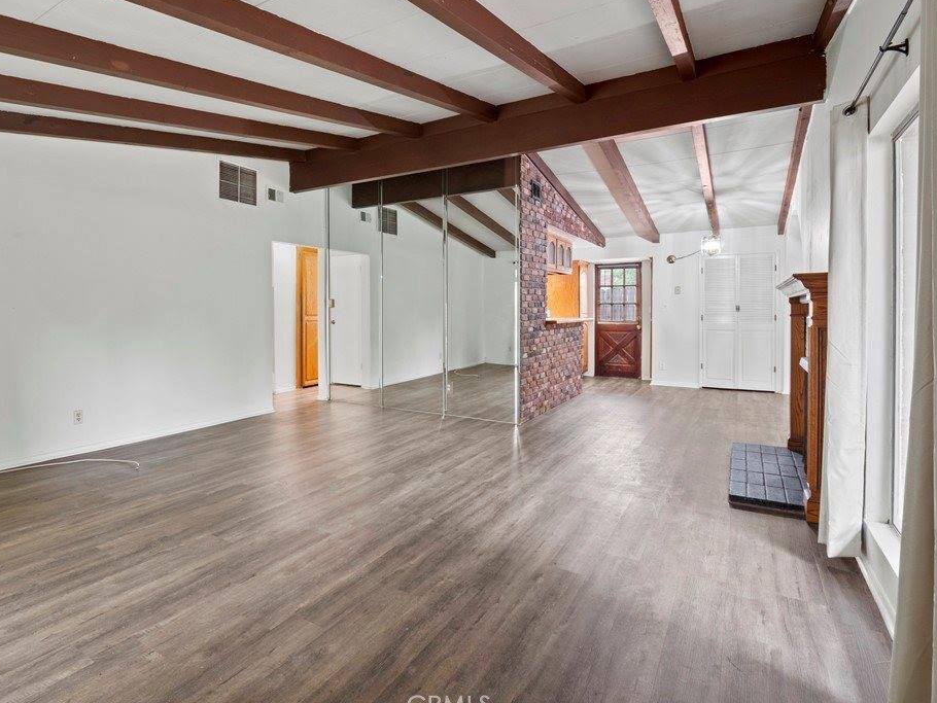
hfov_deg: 87.3
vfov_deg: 71.5
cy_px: 324
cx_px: 412
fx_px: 487
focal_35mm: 18
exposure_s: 3.2
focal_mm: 8
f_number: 8
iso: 250
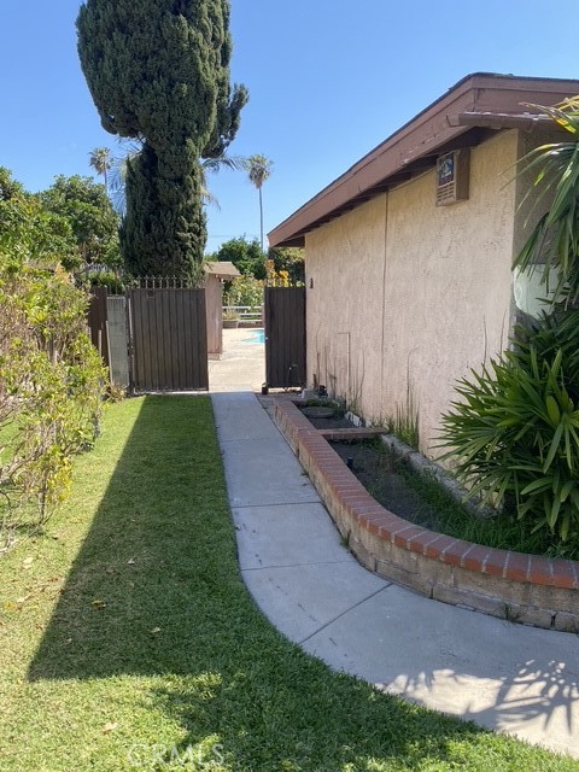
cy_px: 386
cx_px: 290
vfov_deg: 67.3
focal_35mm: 26
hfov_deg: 53.1
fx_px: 580
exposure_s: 1/1114
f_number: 1.8
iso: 32
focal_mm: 4.25
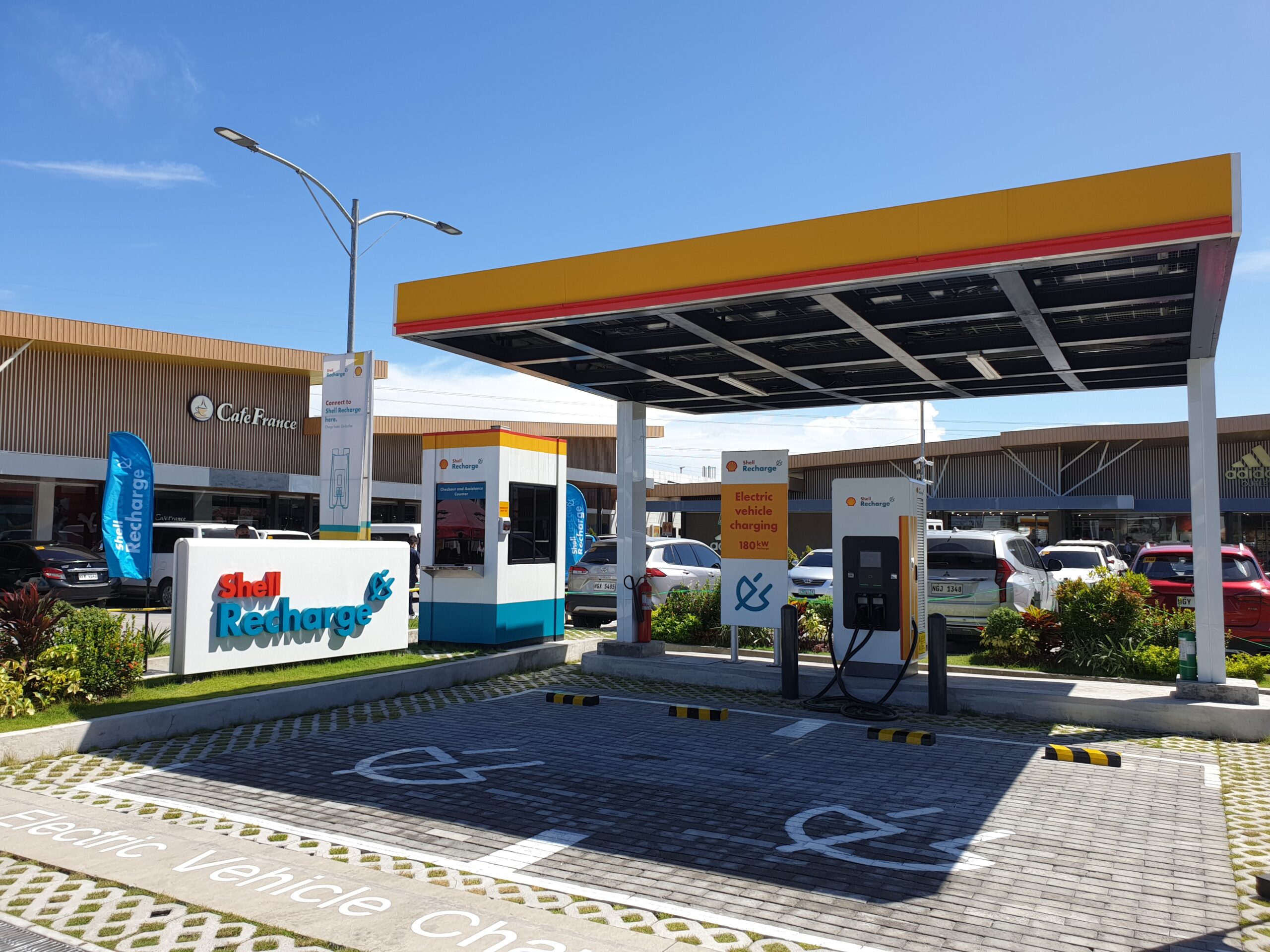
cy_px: 476
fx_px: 954
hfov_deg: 67.3
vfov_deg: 53.1
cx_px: 635
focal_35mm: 26
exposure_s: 1/1508
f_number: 2.4
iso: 50
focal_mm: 4.3
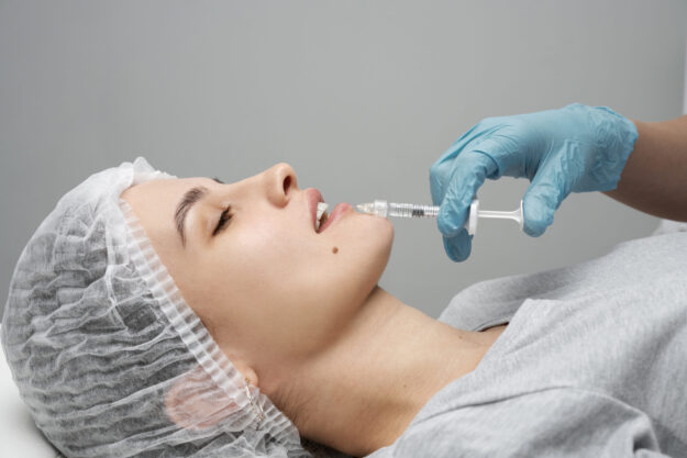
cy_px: 229
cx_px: 344
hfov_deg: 36.2
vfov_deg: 24.6
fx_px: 1050
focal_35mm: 55
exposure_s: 1/125
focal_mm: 55
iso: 500
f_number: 8
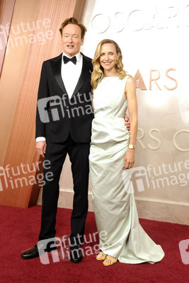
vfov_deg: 46.4
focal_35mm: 42
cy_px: 142
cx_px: 94
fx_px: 330
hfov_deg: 31.9
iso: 2500
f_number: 7.1
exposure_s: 1/100
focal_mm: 42
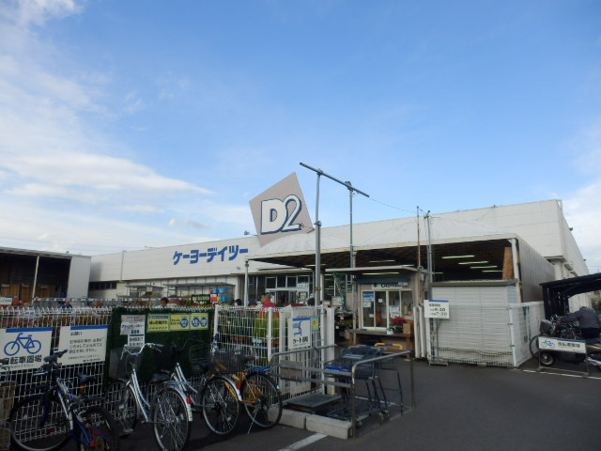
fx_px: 417
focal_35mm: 24
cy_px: 226
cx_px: 300
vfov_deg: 56.8
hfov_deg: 71.6
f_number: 3
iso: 80
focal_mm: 4.2
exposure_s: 1/640
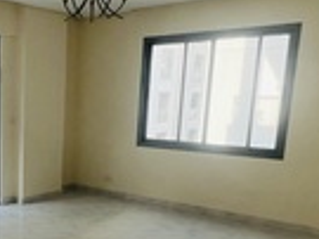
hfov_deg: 38.5
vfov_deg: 32.1
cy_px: 186
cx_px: 6
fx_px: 405
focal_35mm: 44
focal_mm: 1.57
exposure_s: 1/99
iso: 40
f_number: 1.8
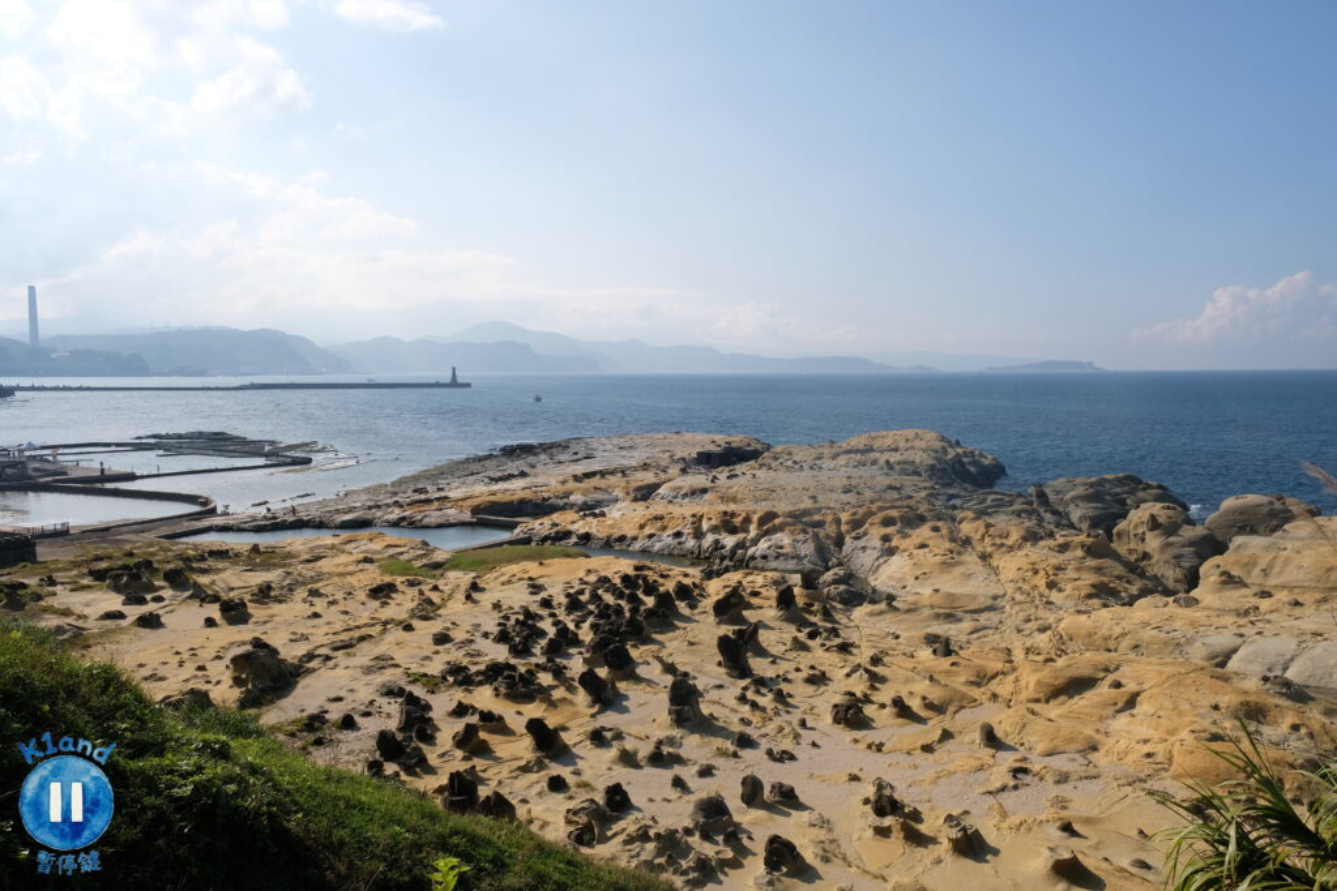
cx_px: 668
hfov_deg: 67.4
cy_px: 446
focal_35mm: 27
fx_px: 1003
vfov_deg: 47.9
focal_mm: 18
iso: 320
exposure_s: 1/180
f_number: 16
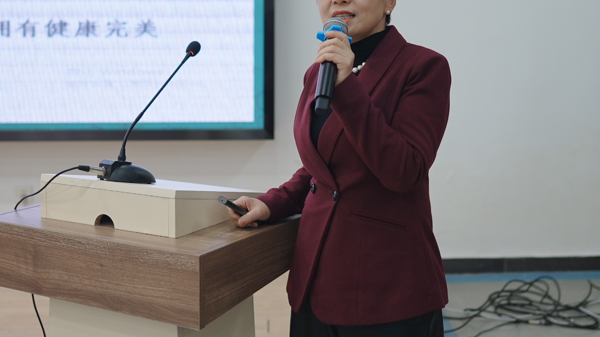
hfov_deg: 37.8
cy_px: 55
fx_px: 875
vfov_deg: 21.5
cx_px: 306
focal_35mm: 55
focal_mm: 24
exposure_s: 1/250
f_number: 1.4
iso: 200
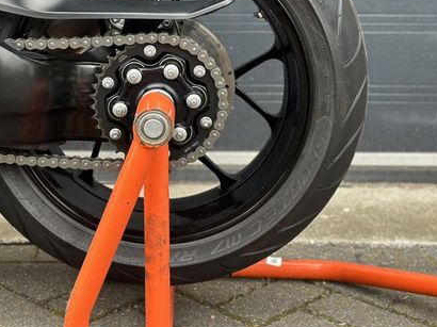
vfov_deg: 19.5
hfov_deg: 26.0
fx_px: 946
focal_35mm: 75
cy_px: 78
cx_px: 185
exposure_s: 1/221
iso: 80
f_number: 1.78
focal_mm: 6.86
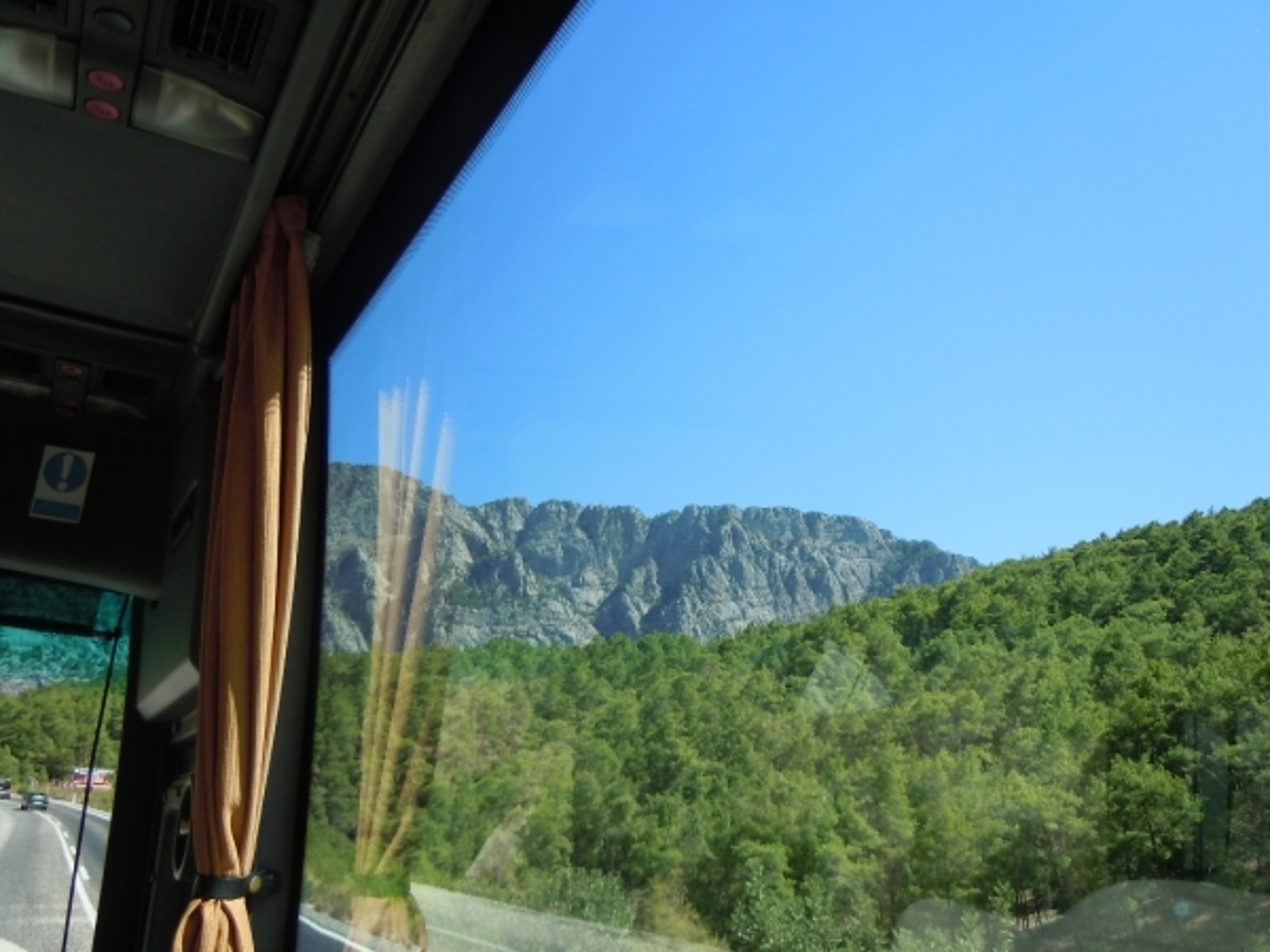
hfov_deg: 60.0
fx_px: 1101
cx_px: 635
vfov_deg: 46.8
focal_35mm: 30
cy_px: 476
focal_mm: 5.4
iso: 100
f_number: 3.5
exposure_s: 1/400
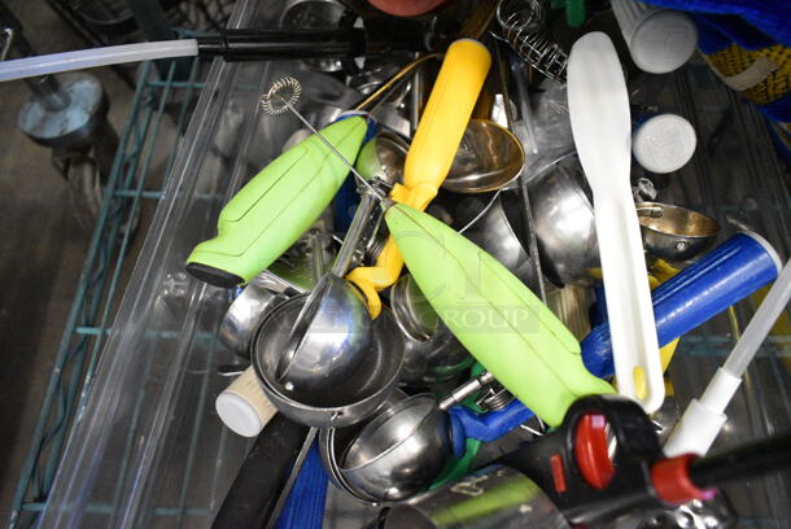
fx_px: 594
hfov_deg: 67.3
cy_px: 264
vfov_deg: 48.0
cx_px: 396
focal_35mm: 27
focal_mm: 18
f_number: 4
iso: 6400
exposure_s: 1/100
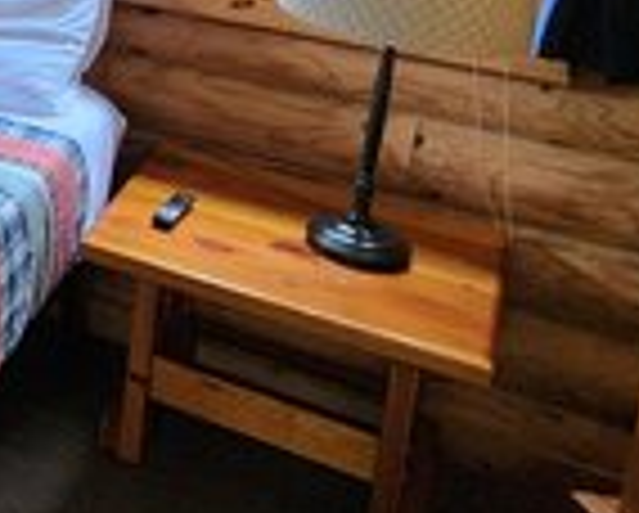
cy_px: -148
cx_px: -446
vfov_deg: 23.7
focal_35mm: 57
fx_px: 1079
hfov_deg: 22.7
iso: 400
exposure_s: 1/30
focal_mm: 2.2
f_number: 2.2
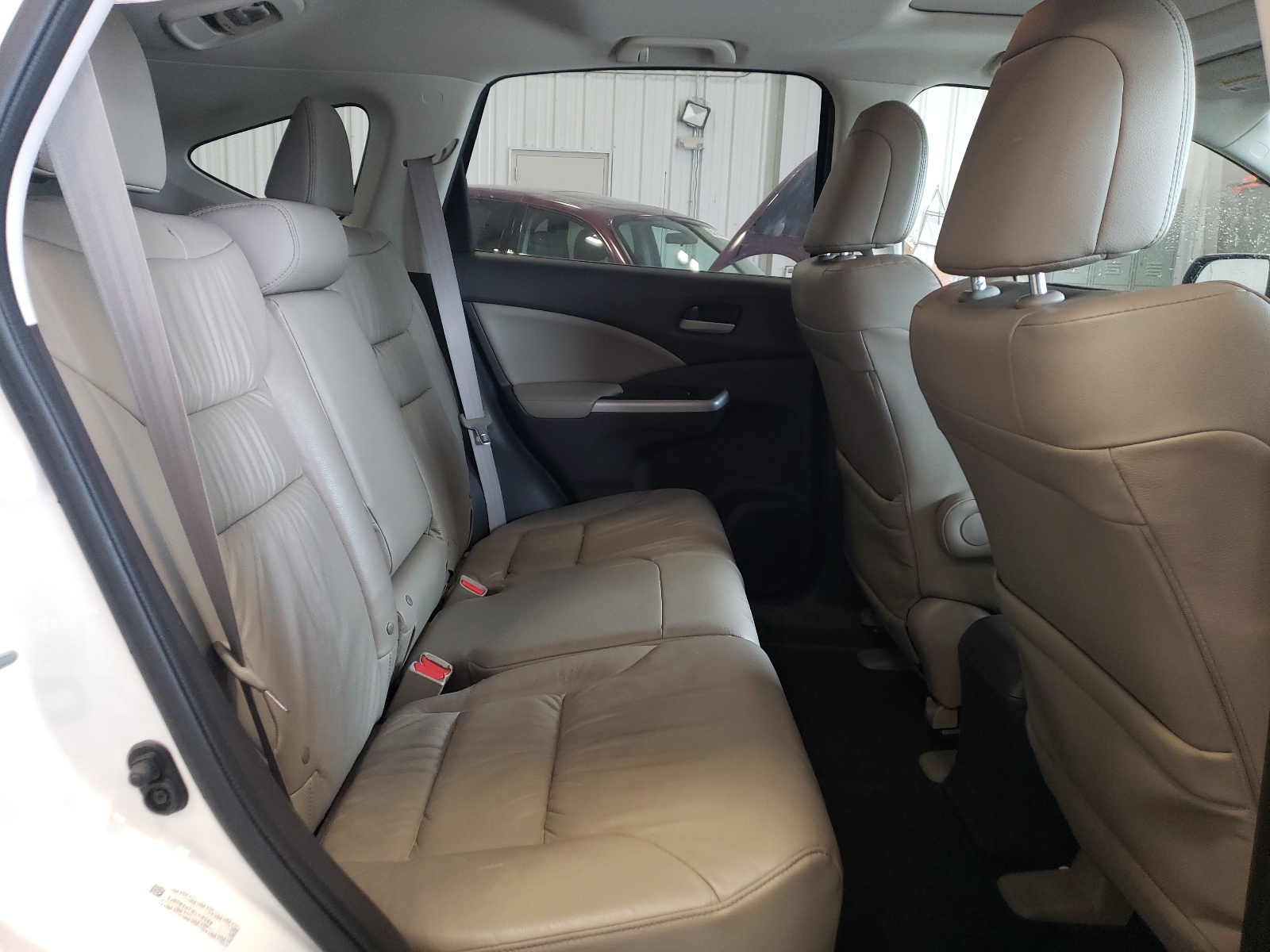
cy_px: 476
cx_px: 635
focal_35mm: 26
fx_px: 954
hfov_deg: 67.3
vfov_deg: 53.1
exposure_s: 1/60.2
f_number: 1.5
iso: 117
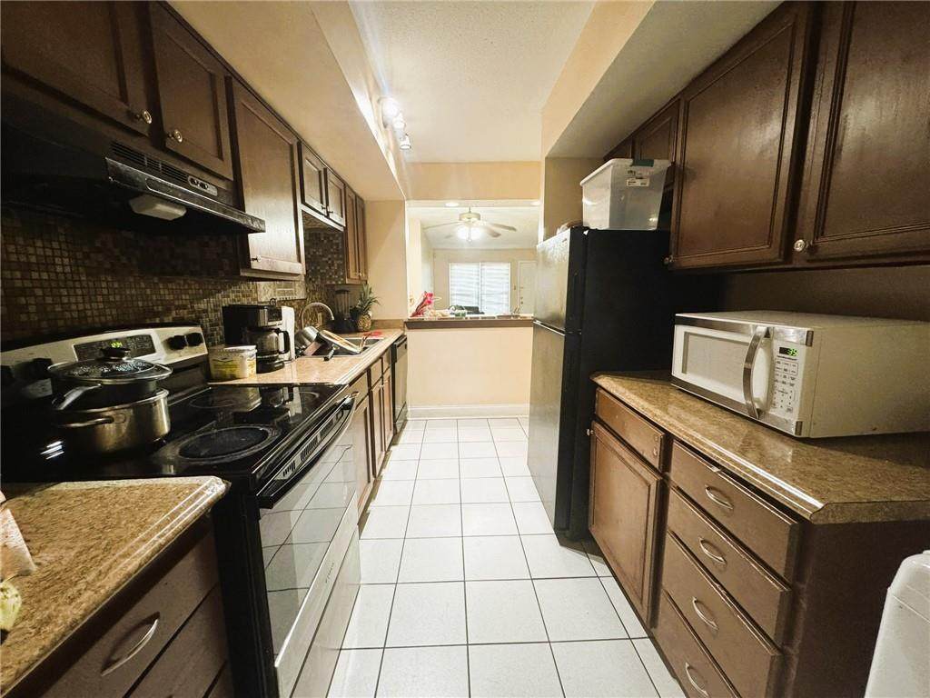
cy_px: 349
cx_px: 465
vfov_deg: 85.7
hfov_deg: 102.1
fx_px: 376
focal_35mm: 14
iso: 500
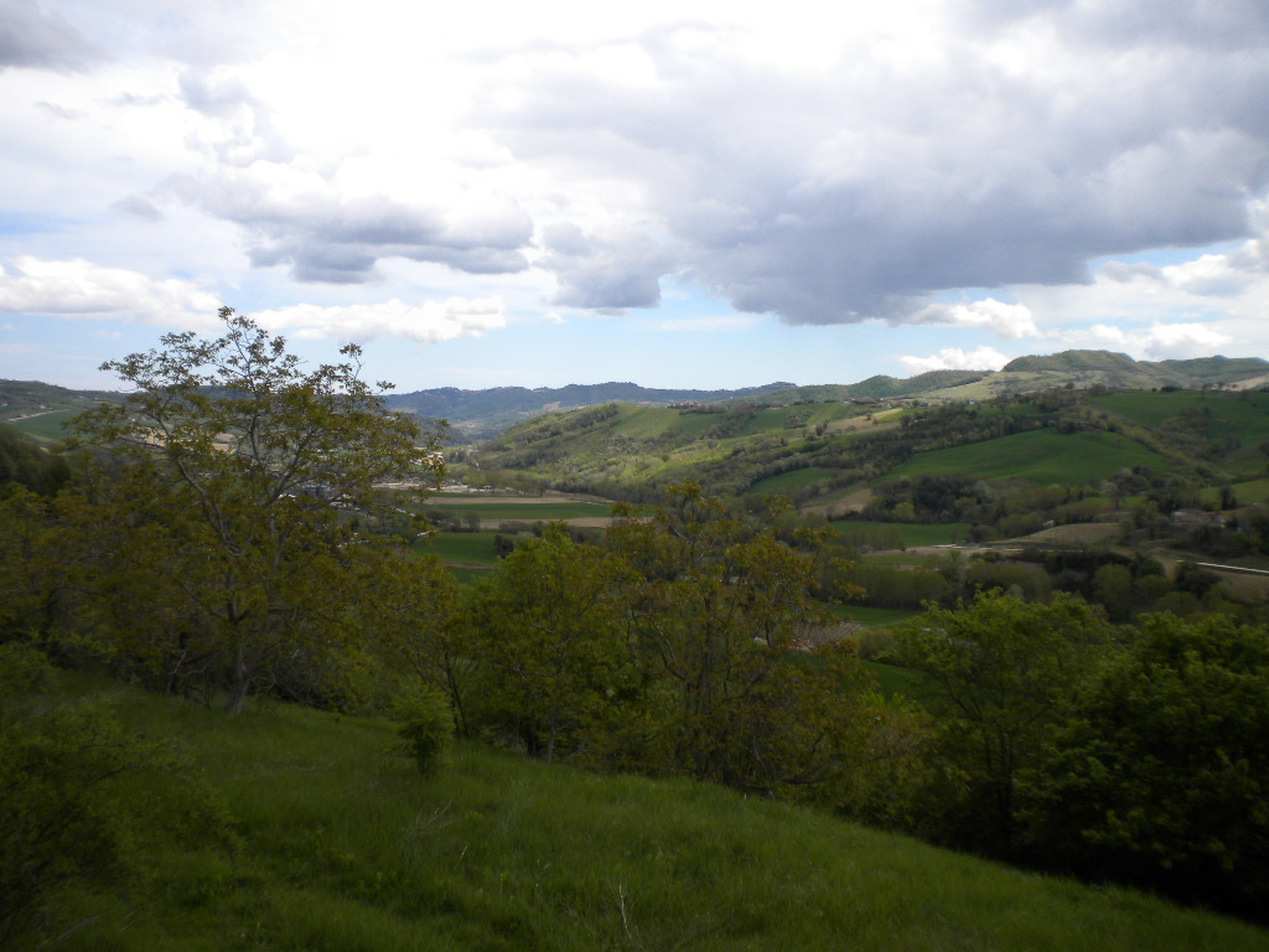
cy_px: 476
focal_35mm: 35
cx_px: 634
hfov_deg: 52.6
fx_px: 1283
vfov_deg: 40.7
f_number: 4.6
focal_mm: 6.3
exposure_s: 1/567
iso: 80
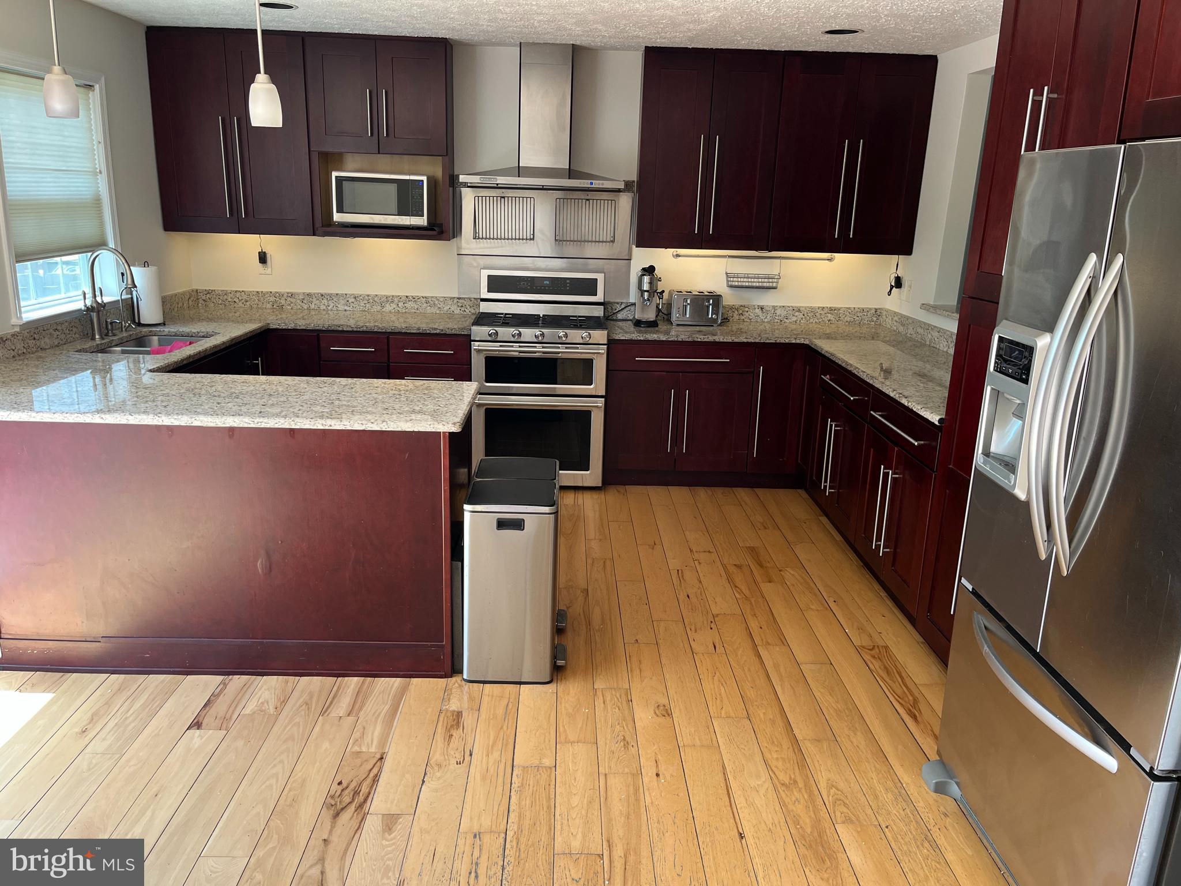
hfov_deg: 67.3
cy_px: 443
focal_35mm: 26
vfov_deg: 53.1
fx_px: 887
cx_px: 590
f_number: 1.6
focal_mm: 5.1
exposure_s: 1/121
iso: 80
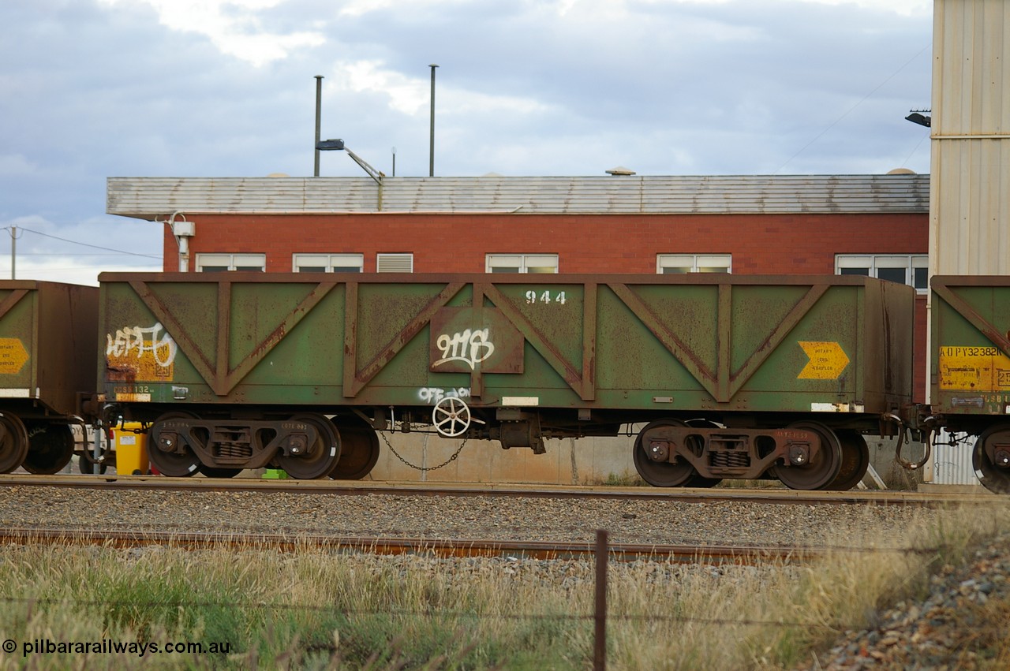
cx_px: 505
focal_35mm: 140
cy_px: 336
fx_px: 3910
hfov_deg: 14.7
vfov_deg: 9.8
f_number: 4.5
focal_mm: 93
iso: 200
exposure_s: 1/180
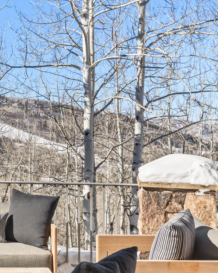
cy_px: 127
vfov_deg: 30.0
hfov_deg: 22.3
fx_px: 508
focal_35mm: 63
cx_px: -46
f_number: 8
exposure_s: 1/50
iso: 100
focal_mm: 24
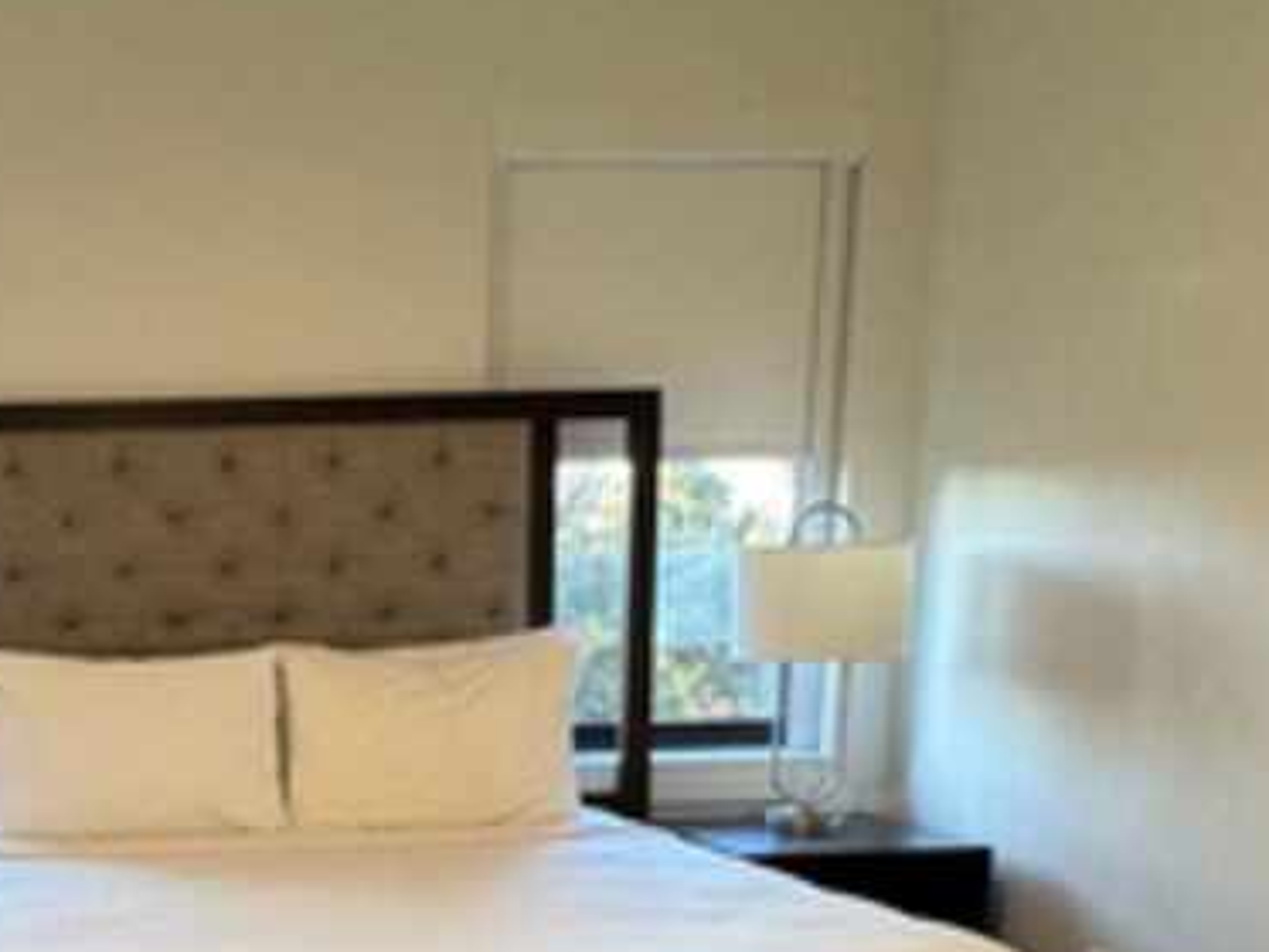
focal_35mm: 48
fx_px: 1760
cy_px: 935
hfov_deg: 36.4
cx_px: 58
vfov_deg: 28.5
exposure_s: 1/60
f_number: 2.2
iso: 200
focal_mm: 2.22
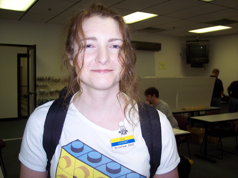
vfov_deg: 36.8
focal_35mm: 39
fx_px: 268
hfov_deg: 47.9
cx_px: 119
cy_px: 89
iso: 100
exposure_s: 1/60
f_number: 2.8
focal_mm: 8
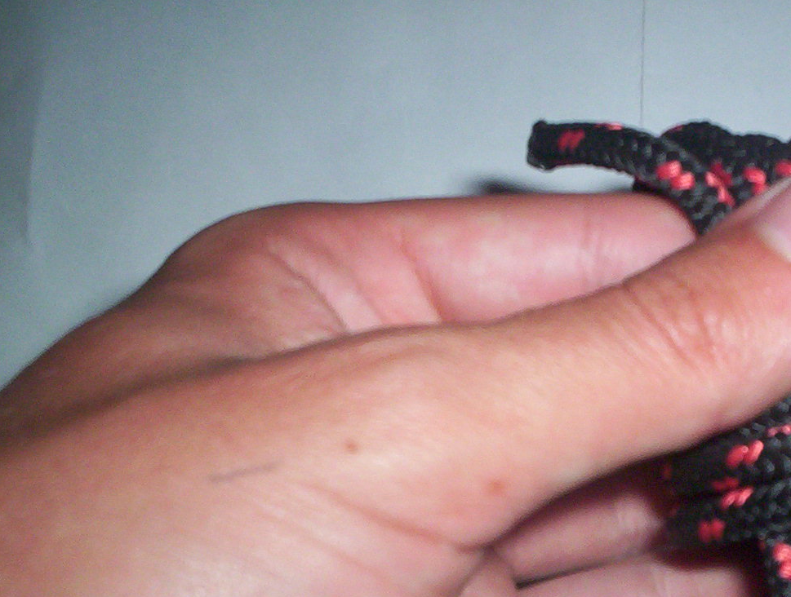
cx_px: 664
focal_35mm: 64
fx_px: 1466
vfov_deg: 22.7
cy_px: 489
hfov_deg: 29.3
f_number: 4.5
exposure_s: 1/60
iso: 140
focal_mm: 4.99
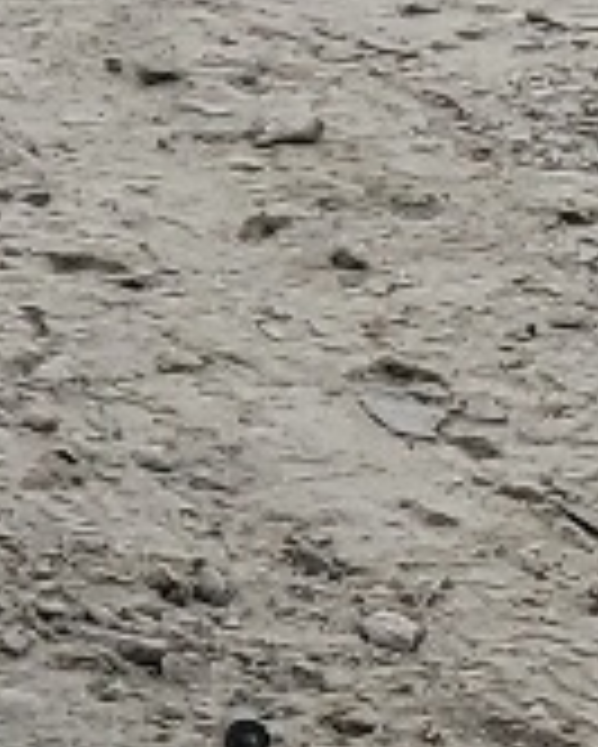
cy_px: -657
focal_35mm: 244
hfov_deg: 5.2
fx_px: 5393
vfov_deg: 7.6
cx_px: -2271
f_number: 1.5
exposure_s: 1/3333
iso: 50
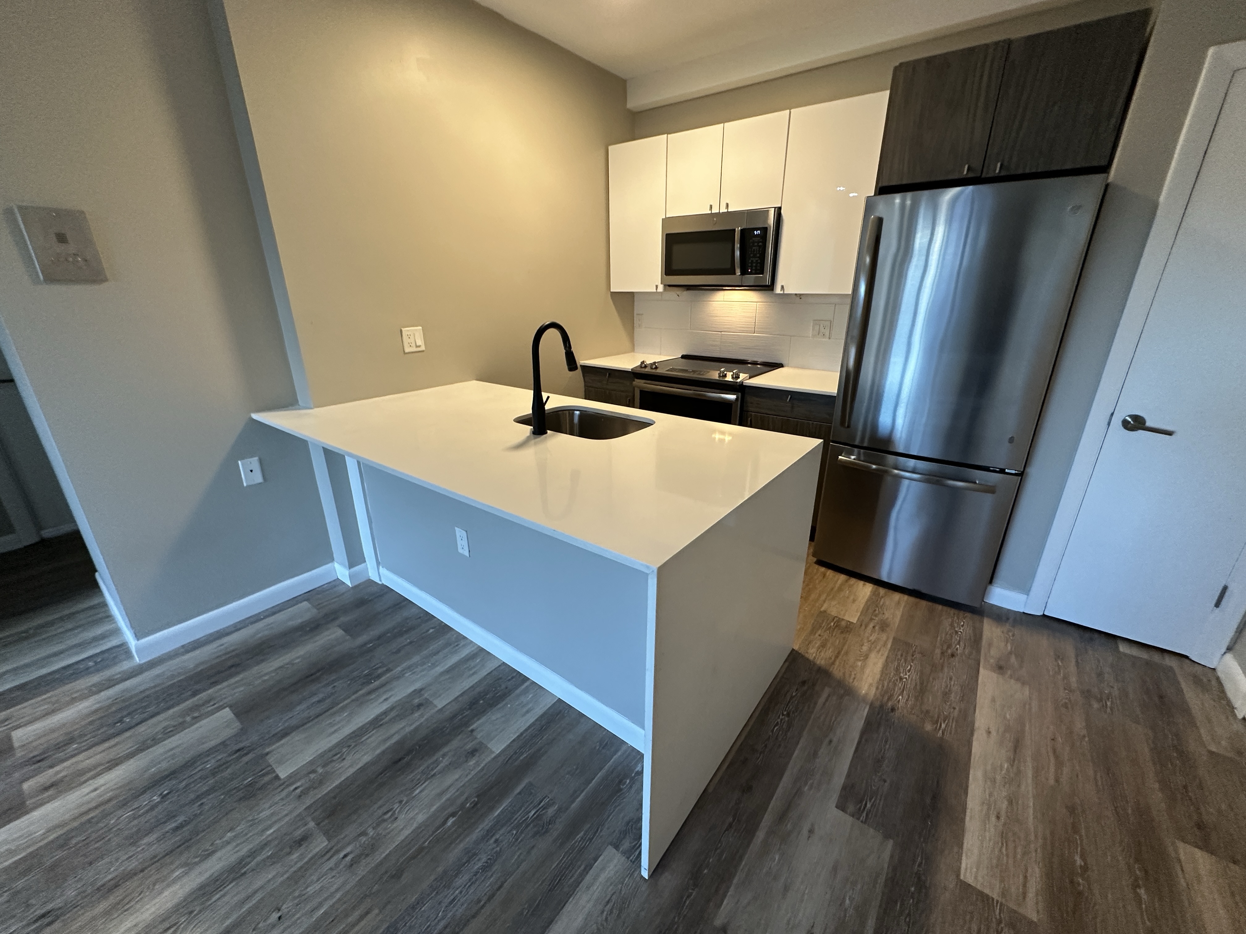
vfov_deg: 85.7
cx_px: 623
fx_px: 504
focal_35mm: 14
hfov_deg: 102.1
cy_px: 467
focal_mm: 2.22
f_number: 2.2
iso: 250
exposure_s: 1/60
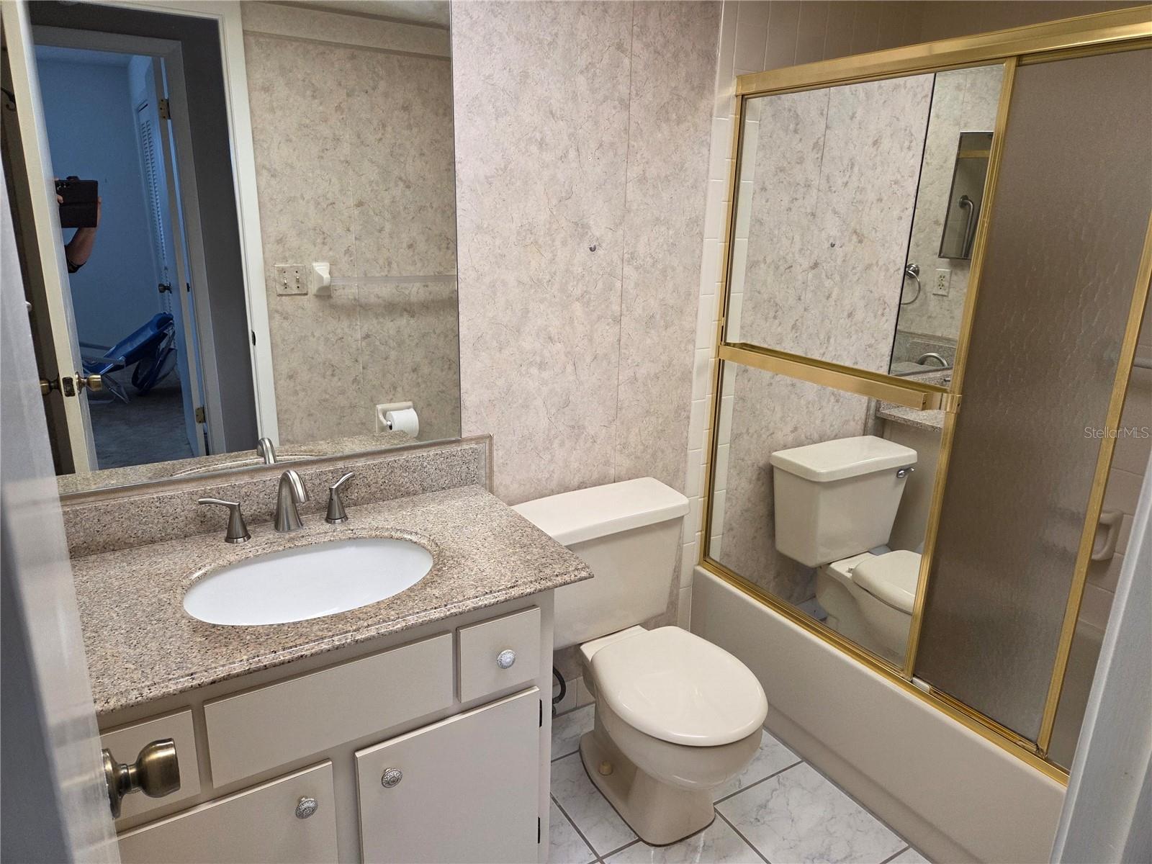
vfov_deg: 58.9
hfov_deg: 73.9
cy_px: 432
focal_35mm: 23
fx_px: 765
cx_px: 576
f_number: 1.8
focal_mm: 5.4
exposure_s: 1/120
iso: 200
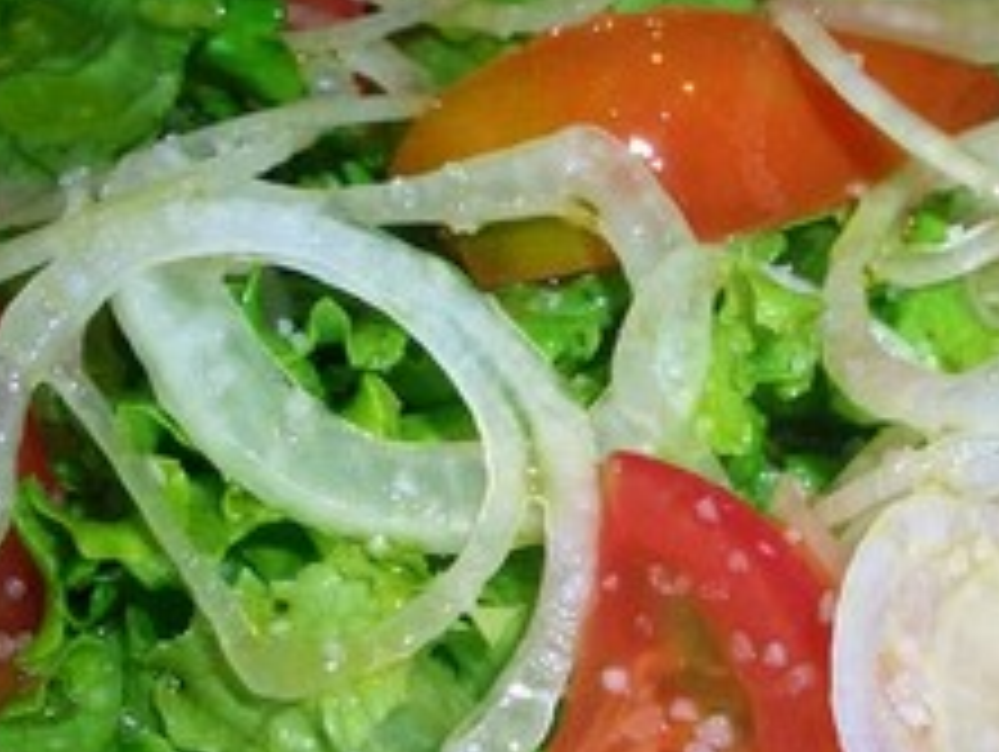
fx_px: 1820
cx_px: 693
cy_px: 428
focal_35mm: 63
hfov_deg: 30.4
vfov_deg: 23.3
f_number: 4.3
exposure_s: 1/60
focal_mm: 5.8
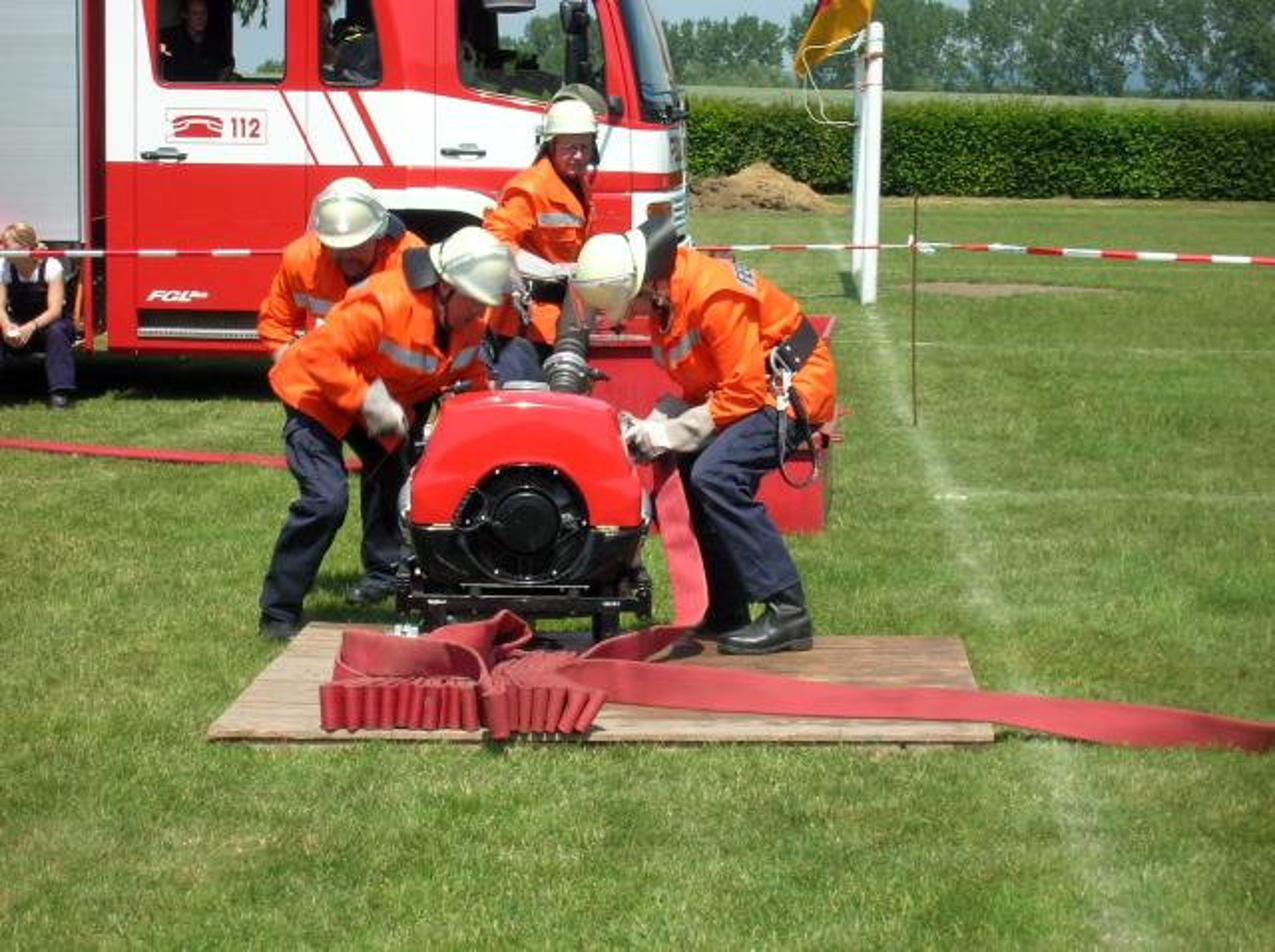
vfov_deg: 14.5
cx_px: 638
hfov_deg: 19.3
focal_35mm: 102
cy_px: 476
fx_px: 3751
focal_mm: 17.1
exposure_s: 1/116
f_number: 8.2
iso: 50
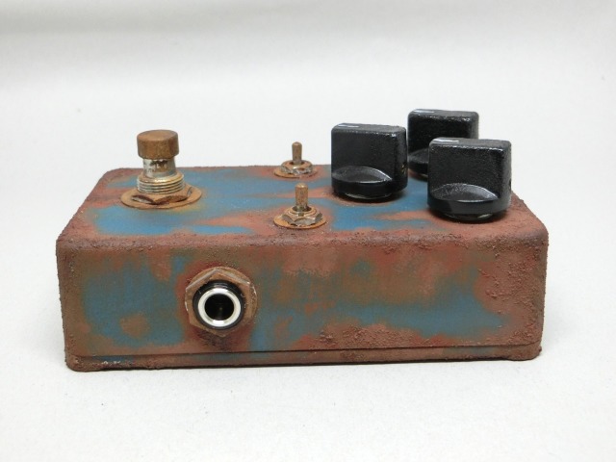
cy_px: 231
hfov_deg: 42.1
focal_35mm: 45
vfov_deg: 32.2
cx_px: 308
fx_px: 801
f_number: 4.4
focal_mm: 8
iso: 320
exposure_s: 1/125
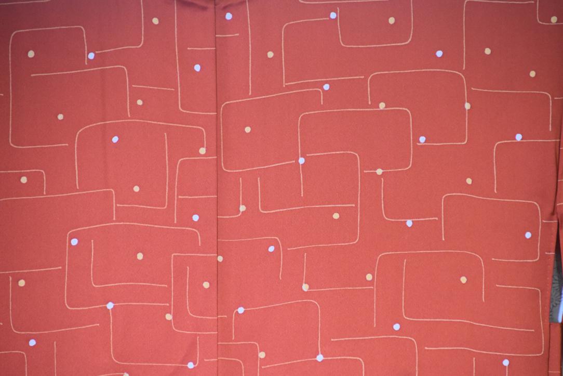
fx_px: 5865
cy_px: 188
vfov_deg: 3.7
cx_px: 282
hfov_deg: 5.5
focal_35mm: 375
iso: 3200
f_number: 6.3
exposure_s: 1/125
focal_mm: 250
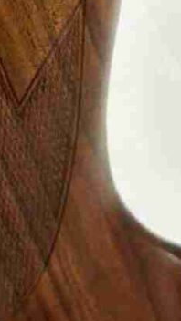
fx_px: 1297
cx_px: 13
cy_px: -112
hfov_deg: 8.0
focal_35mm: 152
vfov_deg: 13.6
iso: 160
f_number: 1.78
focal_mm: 6.86
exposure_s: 1/50
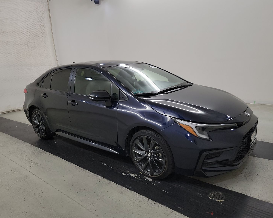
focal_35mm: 26
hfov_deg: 66.0
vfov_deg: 54.9
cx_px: 144
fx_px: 210
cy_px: 107
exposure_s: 1/59
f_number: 1.8
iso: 231
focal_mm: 6.7
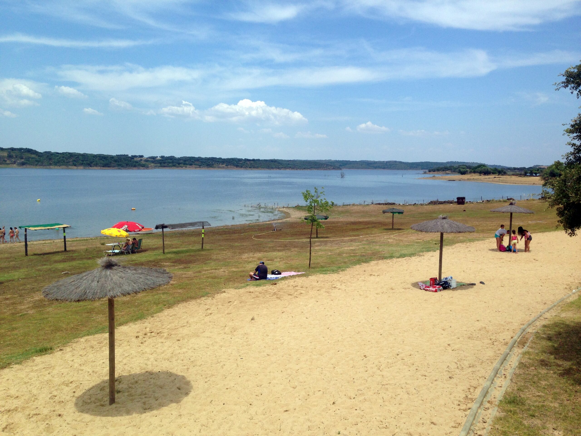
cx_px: 290
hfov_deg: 55.4
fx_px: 554
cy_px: 218
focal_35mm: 33
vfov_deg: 42.9
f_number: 2.4
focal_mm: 4.12
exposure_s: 1/2358
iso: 50
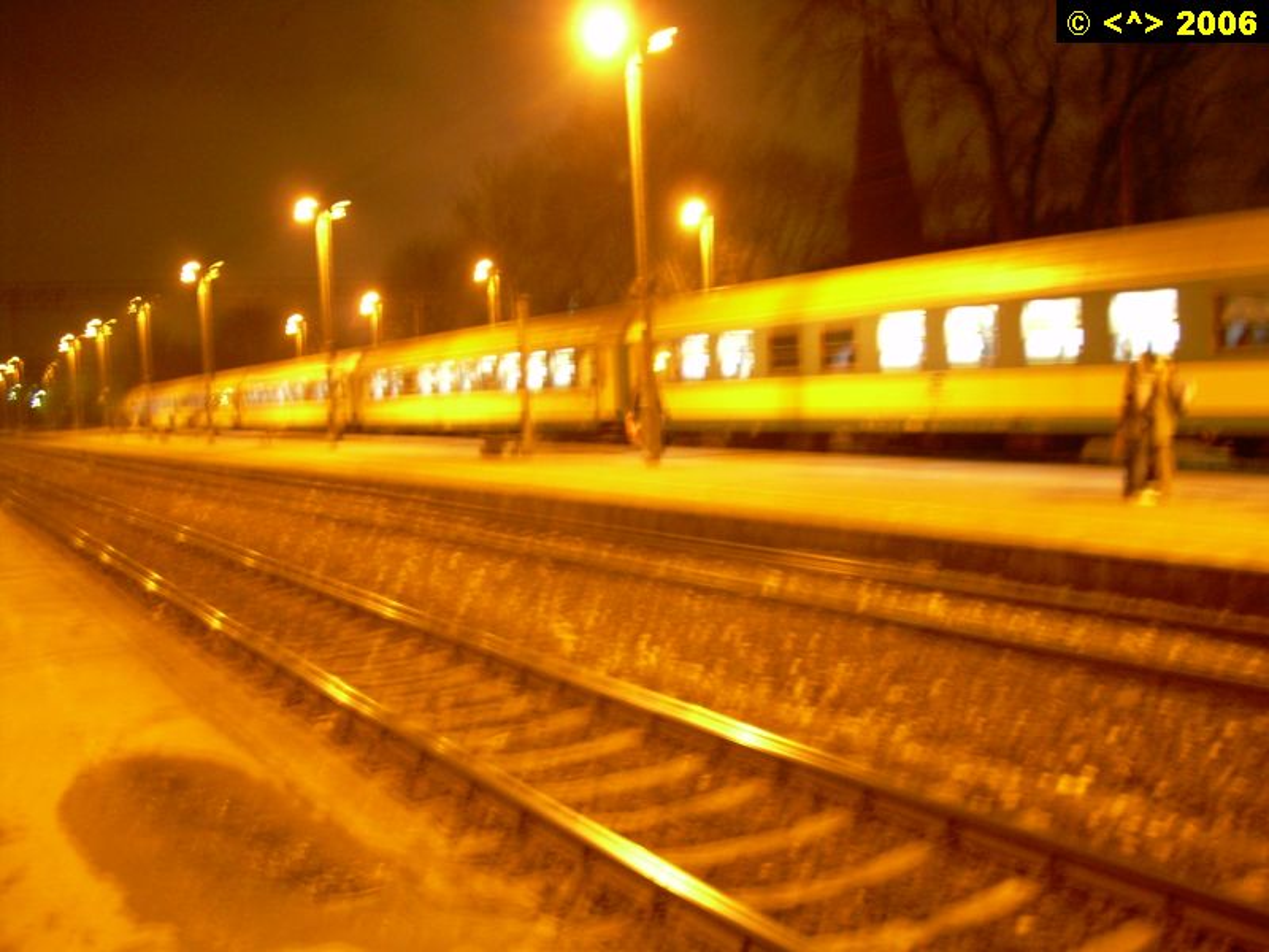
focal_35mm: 38
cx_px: 634
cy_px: 476
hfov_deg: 49.0
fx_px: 1393
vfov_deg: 37.7
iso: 200
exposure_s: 1.4
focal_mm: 6.3
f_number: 2.8
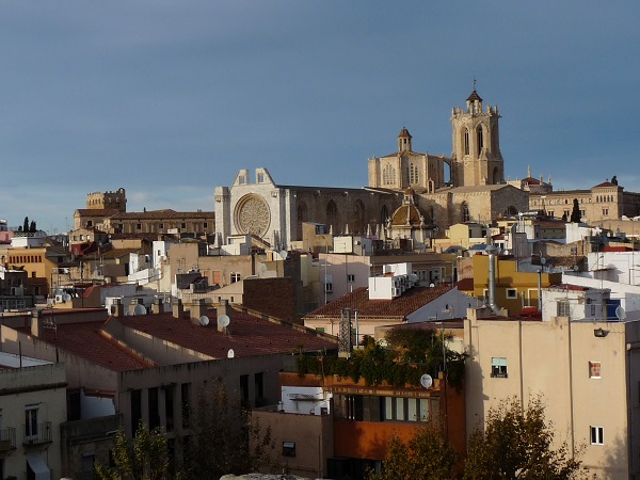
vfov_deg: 22.6
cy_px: 240
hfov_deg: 29.8
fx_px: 1202
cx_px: 320
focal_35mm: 65
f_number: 5.6
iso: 100
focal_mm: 6.6
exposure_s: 1/400
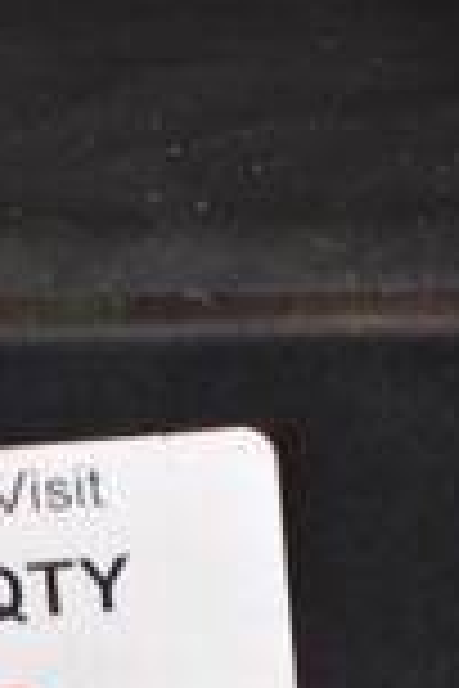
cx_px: 207
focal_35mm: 161
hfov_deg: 8.5
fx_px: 3079
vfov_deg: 12.2
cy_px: 1032
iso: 2000
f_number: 3.5
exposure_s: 1/125
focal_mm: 18
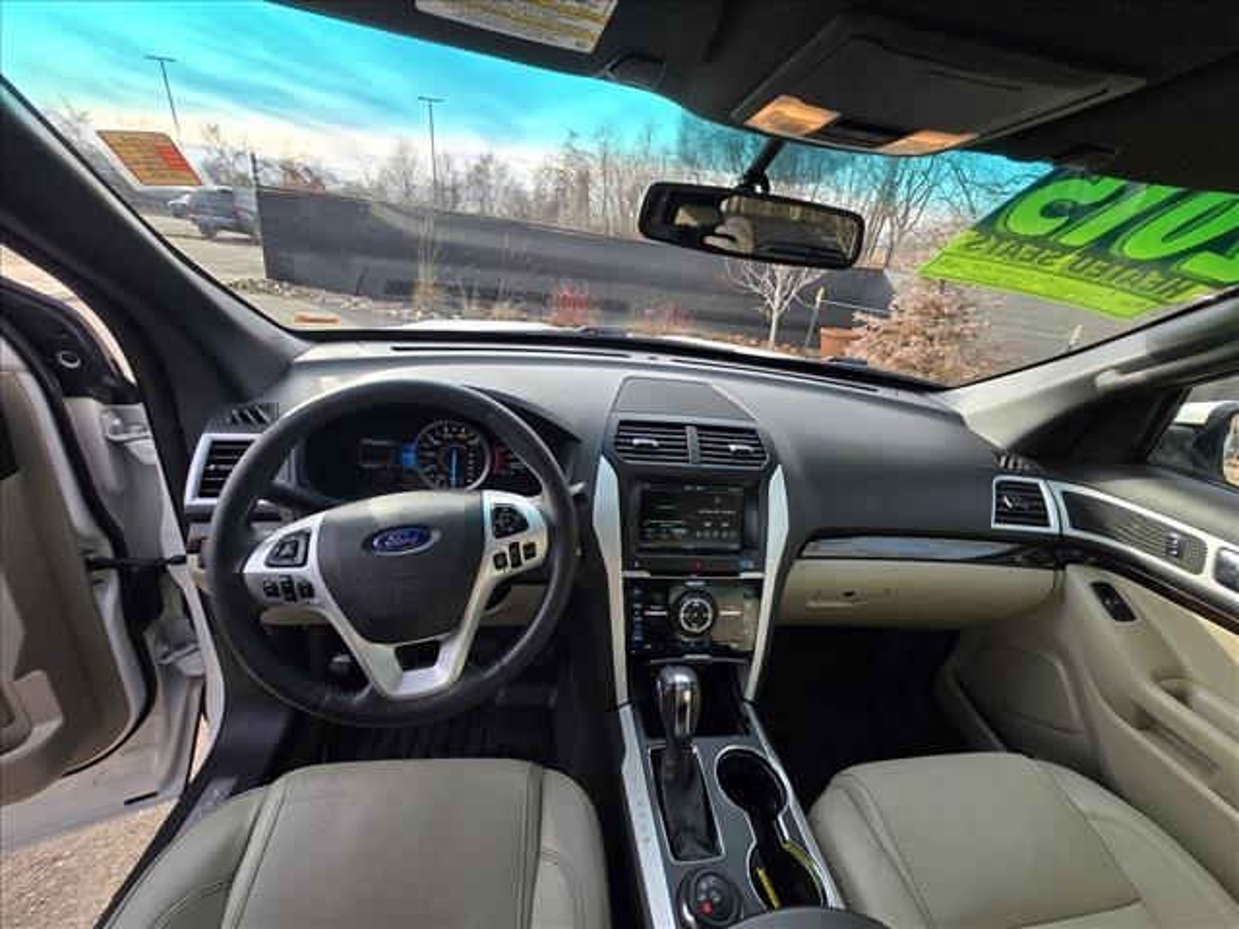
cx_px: 620
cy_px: 464
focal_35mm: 13
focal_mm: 1.7
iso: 25
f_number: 2.2
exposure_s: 1/172
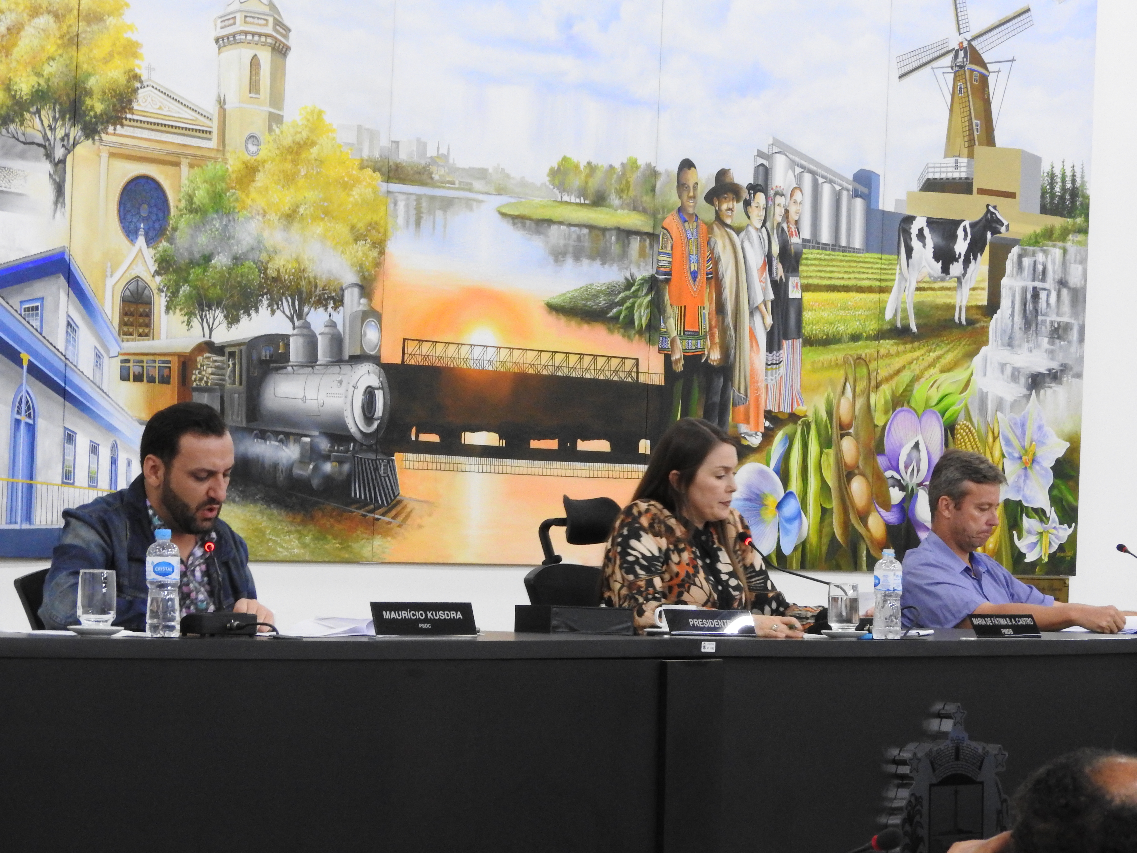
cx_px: 568
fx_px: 3449
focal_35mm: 105
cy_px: 426
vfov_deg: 14.1
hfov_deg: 18.7
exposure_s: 1/8
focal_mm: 18.8
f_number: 6
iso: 800
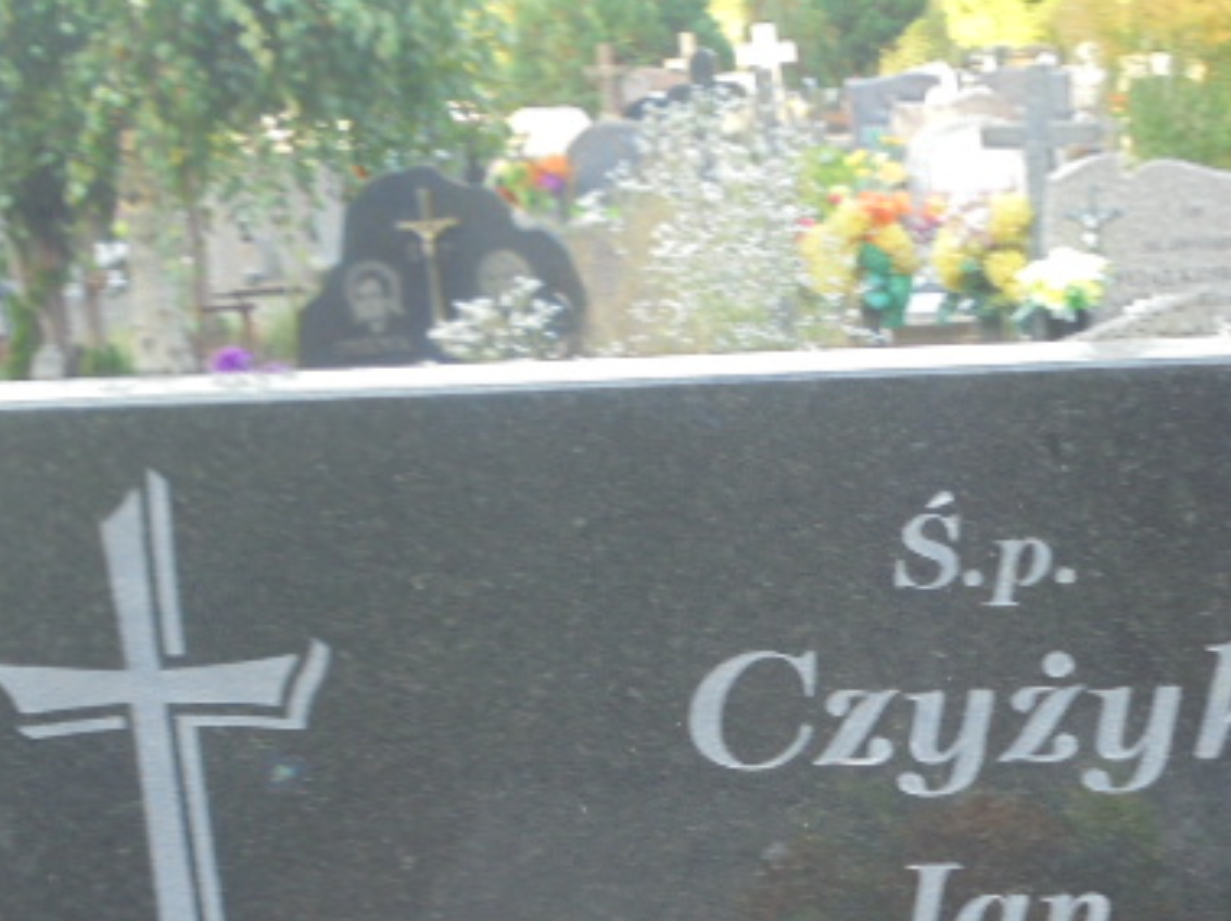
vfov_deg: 17.6
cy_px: 765
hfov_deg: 23.4
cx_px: 879
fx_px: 2950
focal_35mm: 83
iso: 100
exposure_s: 1/30
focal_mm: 8.9
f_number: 4.8
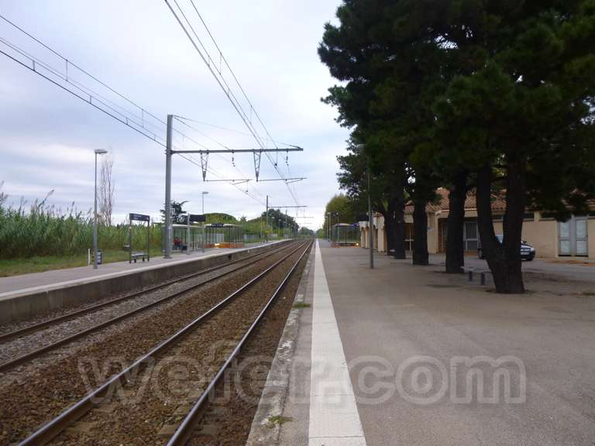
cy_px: 223
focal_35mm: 25
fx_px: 430
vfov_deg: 54.9
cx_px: 298
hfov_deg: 69.4
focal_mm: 4.5
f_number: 3.1
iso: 160
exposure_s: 1/60
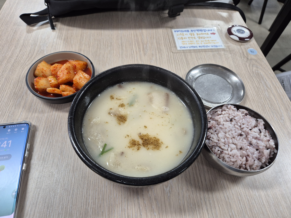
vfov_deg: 58.9
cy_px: 109
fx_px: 193
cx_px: 146
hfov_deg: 73.9
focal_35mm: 23
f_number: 1.8
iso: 250
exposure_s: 1/120
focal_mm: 5.4
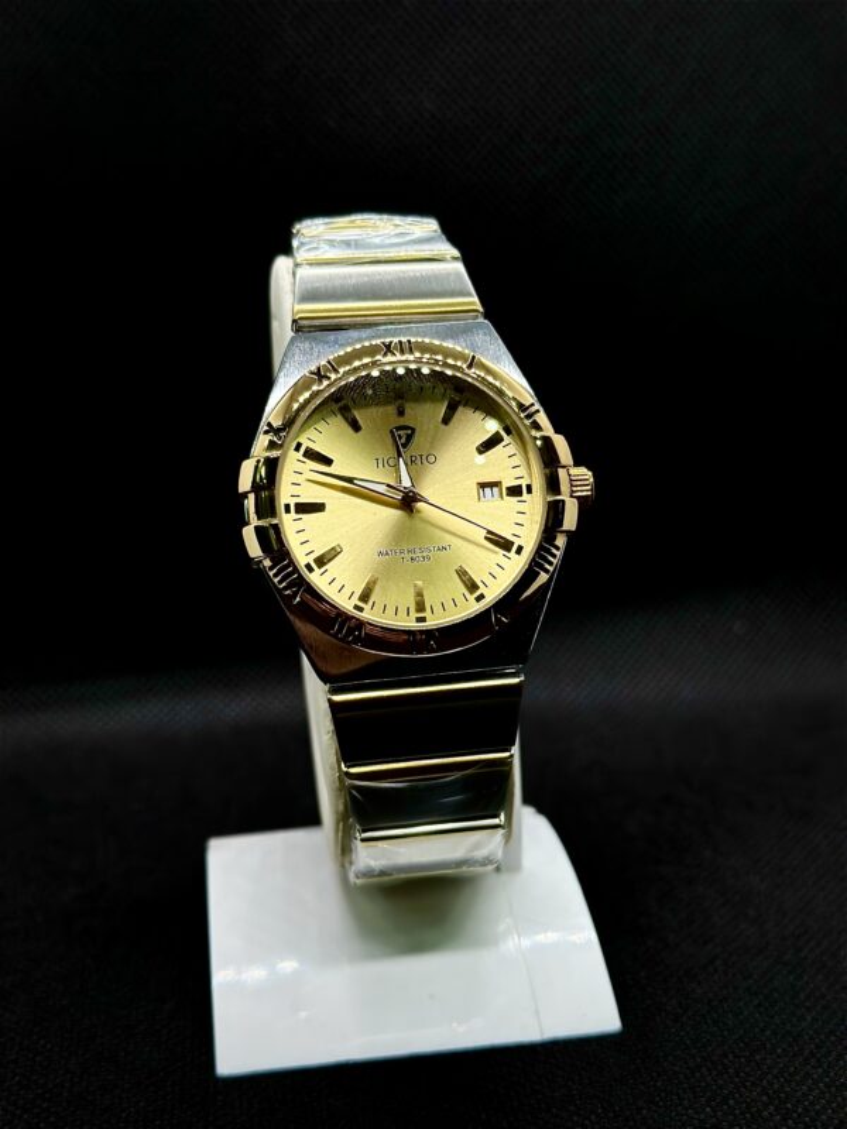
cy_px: 564
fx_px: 1566
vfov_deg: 39.7
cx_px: 424
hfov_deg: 30.3
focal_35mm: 48
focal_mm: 6.86
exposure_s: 1/419
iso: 80
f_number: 1.78
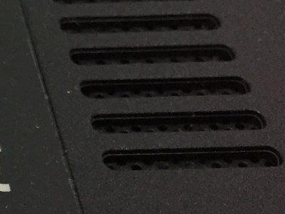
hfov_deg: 13.5
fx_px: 1013
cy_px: 184
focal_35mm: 123
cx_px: -298
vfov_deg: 12.0
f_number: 2.2
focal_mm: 4.15
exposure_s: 1/33
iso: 160
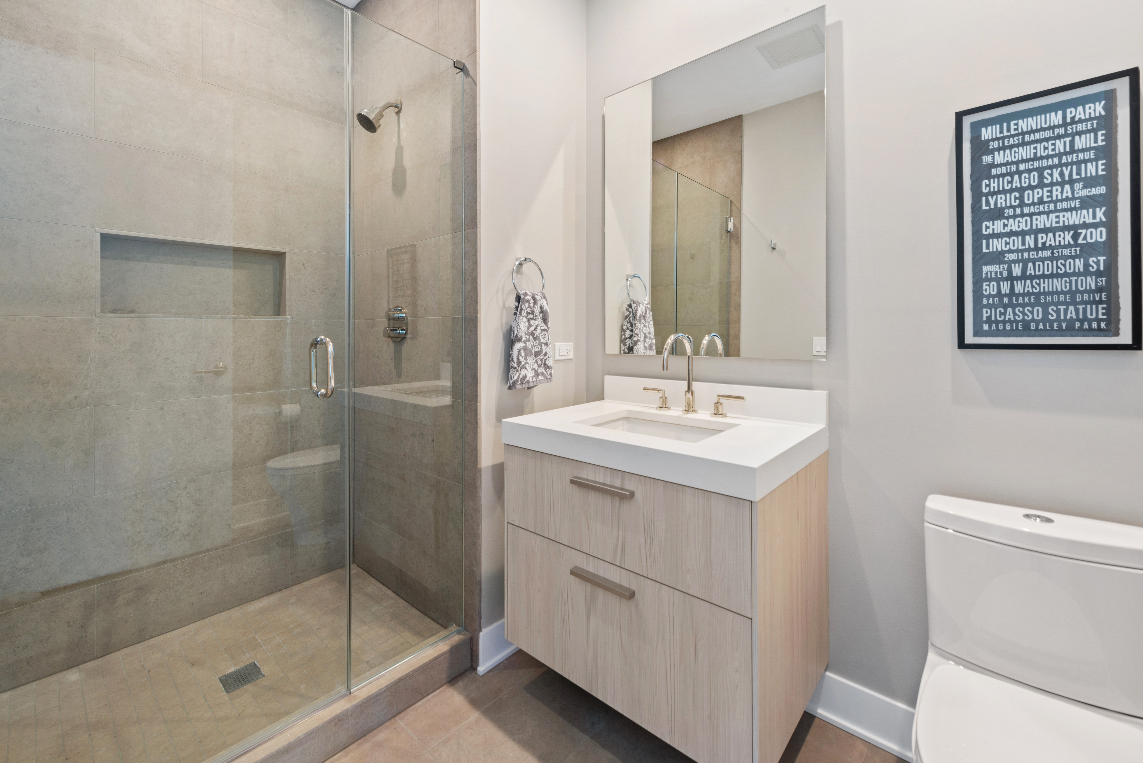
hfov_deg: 100.4
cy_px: 382
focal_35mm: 15
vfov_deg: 77.4
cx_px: 572
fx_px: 476
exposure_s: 4
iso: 100
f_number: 10
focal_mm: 15
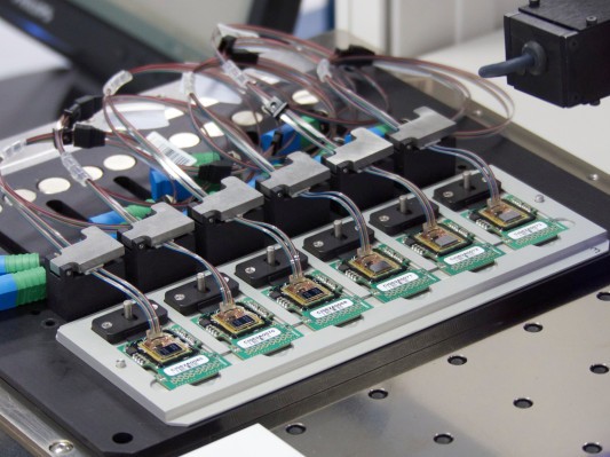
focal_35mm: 160
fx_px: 2818
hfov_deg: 12.4
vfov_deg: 9.3
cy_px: 228
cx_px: 305
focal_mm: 28.7
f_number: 2.8
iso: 400
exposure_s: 1/50
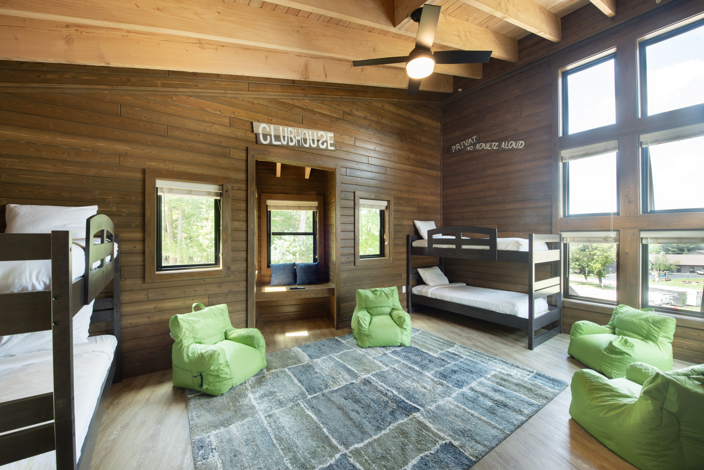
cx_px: 352
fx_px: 274
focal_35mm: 14
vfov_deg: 81.2
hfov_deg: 104.3
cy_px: 235
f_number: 11
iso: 200
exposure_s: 1/6
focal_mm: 14
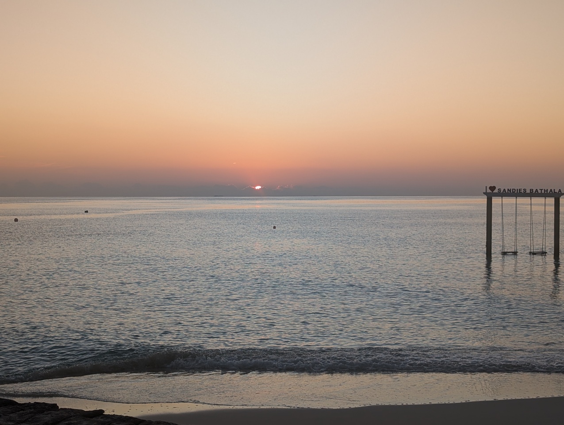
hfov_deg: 38.9
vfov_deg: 29.7
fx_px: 799
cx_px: 282
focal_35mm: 49
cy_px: 212
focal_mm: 6.9
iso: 23
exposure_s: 1/496
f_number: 1.68
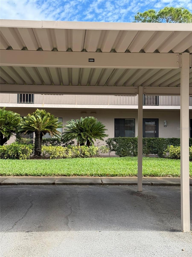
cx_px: 96
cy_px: 128
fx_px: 355
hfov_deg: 30.3
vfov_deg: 39.7
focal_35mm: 48
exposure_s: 1/1513
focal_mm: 6.76
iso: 100
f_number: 1.78
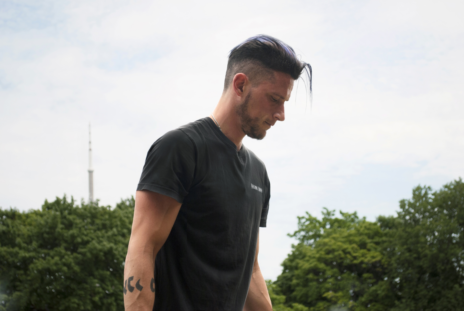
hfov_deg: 24.6
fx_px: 1065
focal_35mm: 82
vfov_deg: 16.6
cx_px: 232
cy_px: 156
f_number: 5.6
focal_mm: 55
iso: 100
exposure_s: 1/500
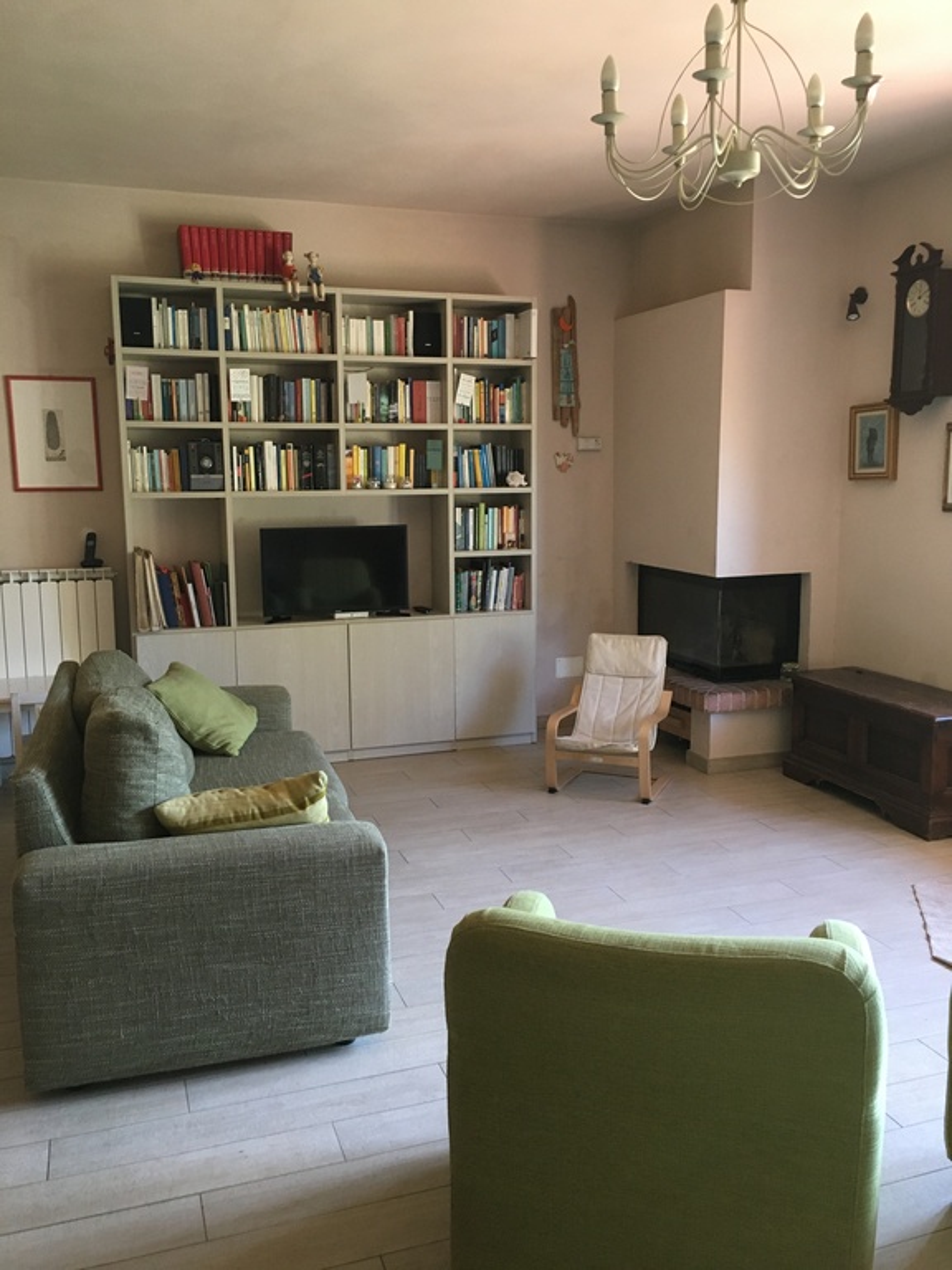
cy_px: 635
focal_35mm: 29
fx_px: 1063
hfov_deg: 48.2
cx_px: 476
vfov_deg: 61.7
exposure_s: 1/33
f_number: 2.2
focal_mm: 4.15
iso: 160
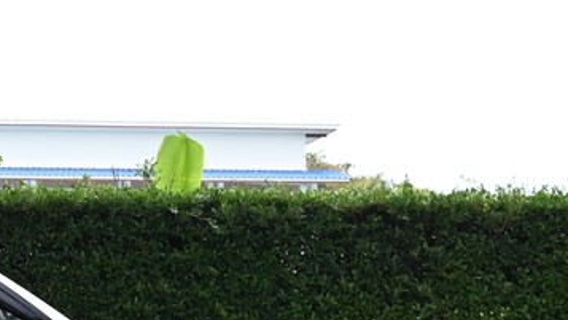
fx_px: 2531
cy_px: 263
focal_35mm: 168
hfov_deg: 12.2
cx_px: -301
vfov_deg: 7.2
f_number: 8
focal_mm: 35
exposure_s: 1/250
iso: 400
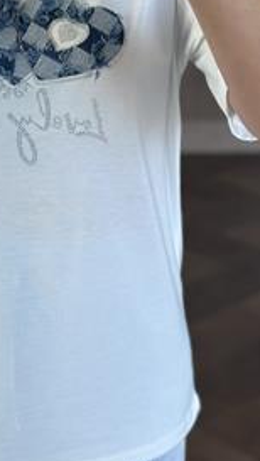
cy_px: 169
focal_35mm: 97
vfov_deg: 21.9
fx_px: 1186
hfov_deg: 12.4
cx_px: 25
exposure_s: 1/149
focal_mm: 6.86
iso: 100
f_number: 1.78
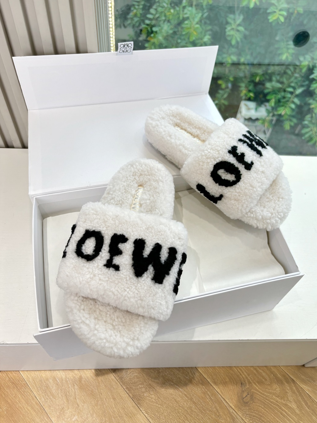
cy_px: 204
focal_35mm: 27
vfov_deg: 65.3
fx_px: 330
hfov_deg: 51.3
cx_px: 163
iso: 40
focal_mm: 5.96
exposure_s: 1/126
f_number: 1.6
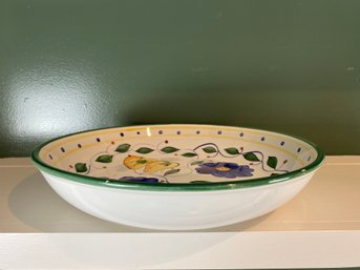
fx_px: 270
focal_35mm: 26
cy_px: 135
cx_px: 180
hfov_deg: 67.3
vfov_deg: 53.0
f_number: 1.8
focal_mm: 4.25
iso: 64
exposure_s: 1/60
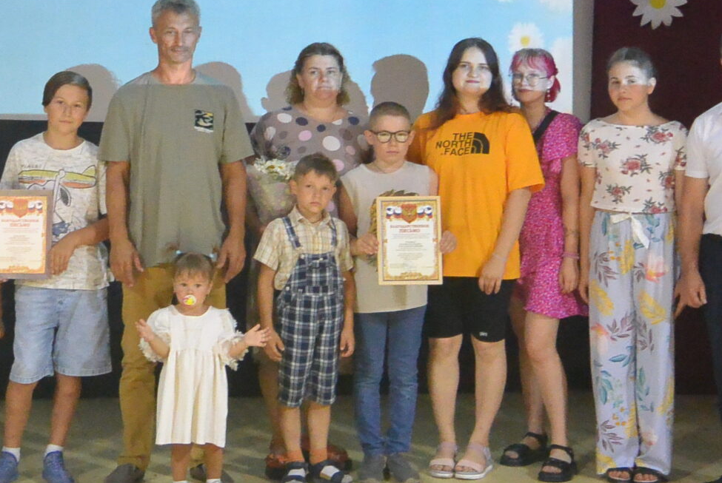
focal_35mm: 84
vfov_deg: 16.1
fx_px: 1687
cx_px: 36
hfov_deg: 23.3
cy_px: 31
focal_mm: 12
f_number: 3.8
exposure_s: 1/60
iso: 1800
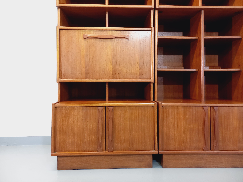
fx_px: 175
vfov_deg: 54.9
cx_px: 122
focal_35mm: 25
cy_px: 91
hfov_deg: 69.4
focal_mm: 4.65
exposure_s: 1/33
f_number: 1.8
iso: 320
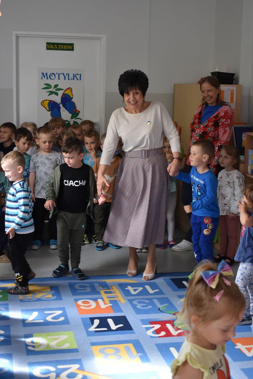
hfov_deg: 25.1
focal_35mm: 54
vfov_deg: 36.9
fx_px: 569
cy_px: 190
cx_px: 126
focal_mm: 36
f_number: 4.8
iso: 900
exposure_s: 1/125
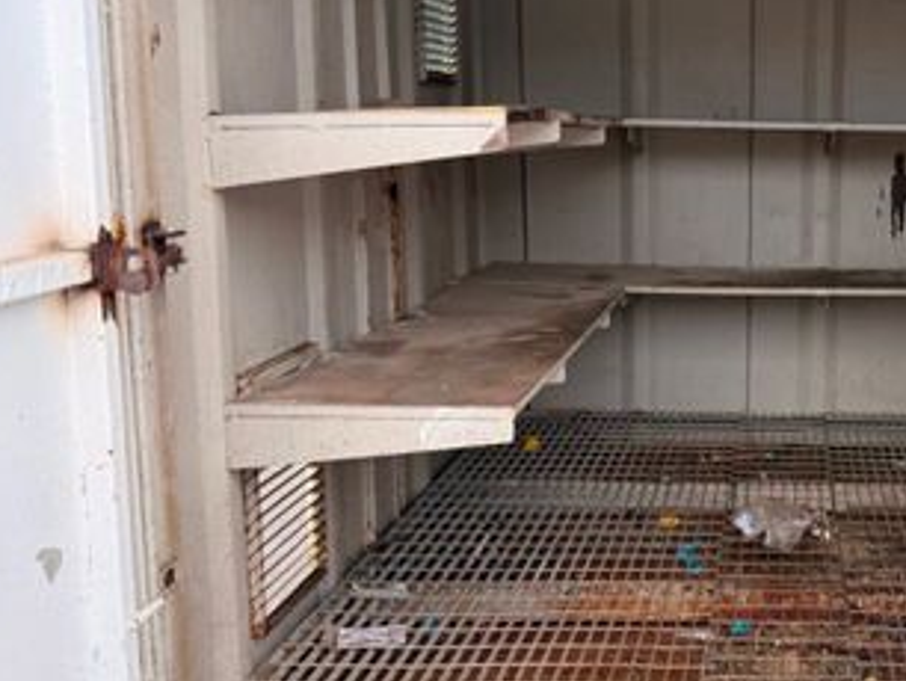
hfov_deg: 37.9
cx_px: 805
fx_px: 1231
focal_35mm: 47
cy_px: 311
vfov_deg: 30.9
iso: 80
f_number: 1.78
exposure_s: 1/183
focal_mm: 6.76
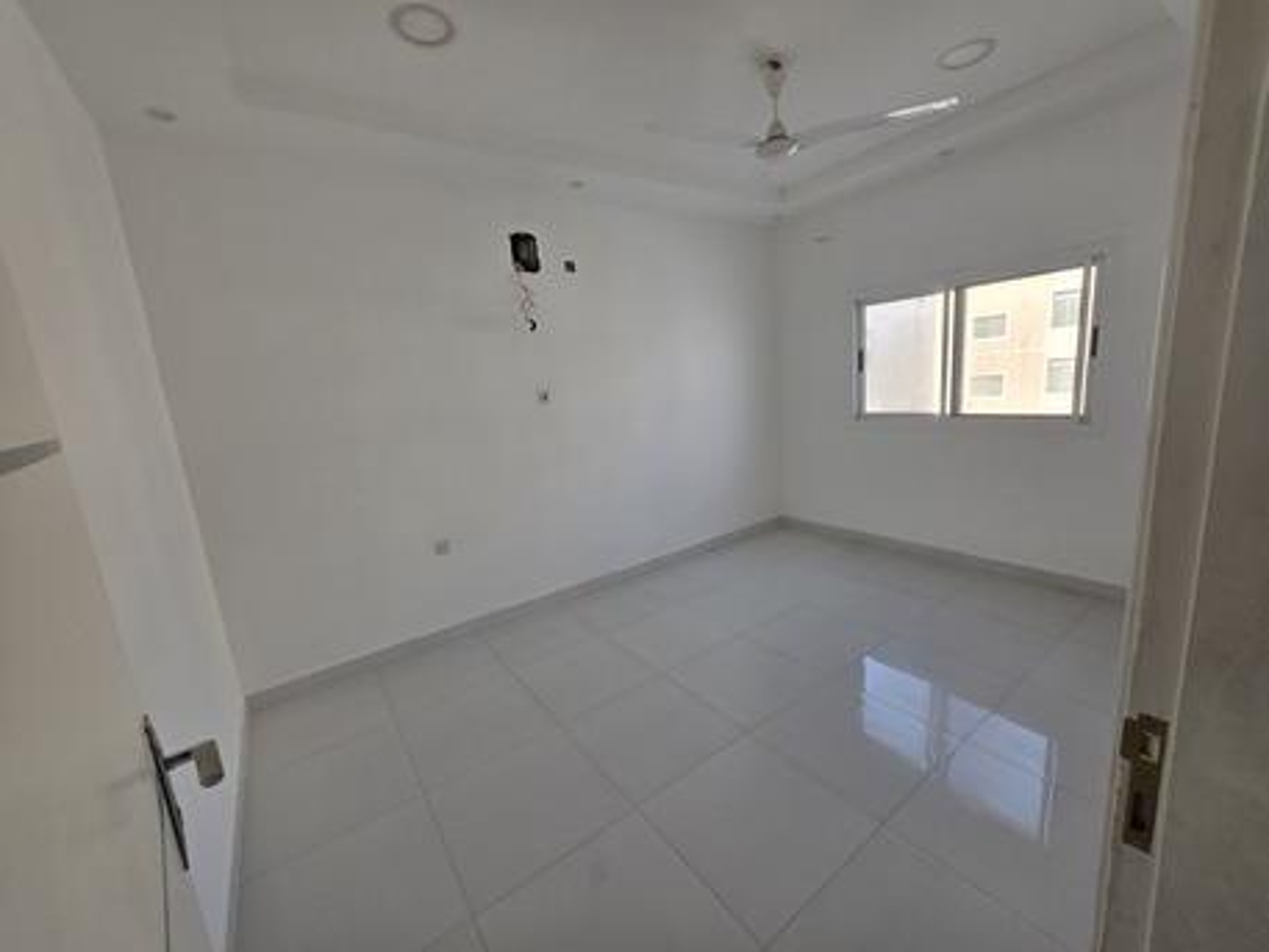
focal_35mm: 13
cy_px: 476
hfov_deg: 106.2
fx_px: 477
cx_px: 634
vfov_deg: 89.9
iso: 64
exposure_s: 1/120
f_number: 1.9
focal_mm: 2.2
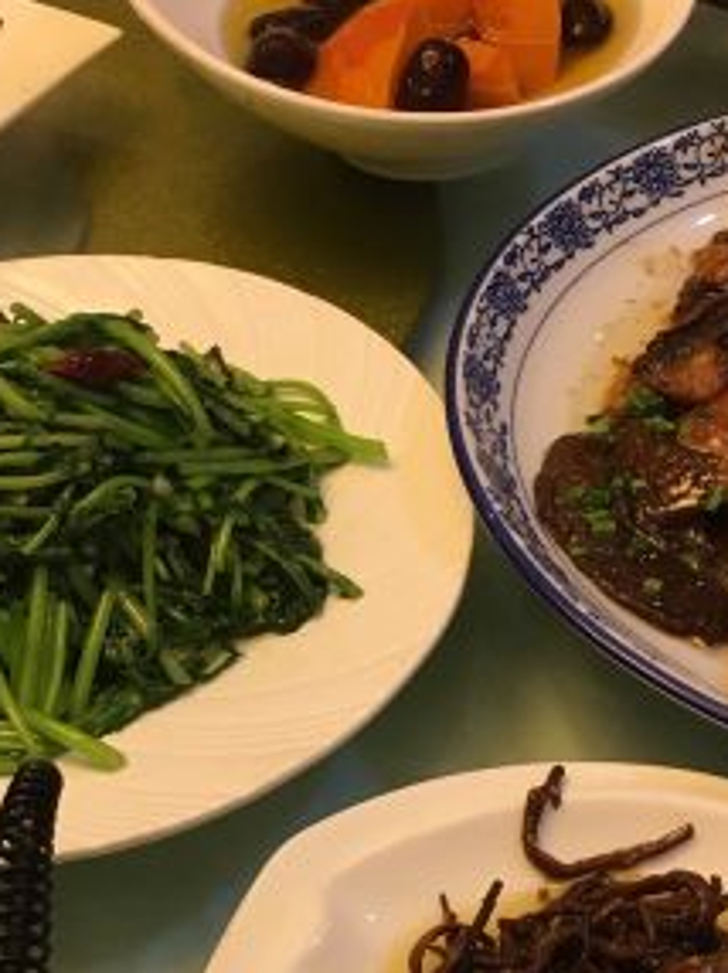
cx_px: 168
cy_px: 589
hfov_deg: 20.5
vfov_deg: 27.4
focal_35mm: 71
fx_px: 1994
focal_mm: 4.15
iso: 100
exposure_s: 1/33
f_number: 2.2
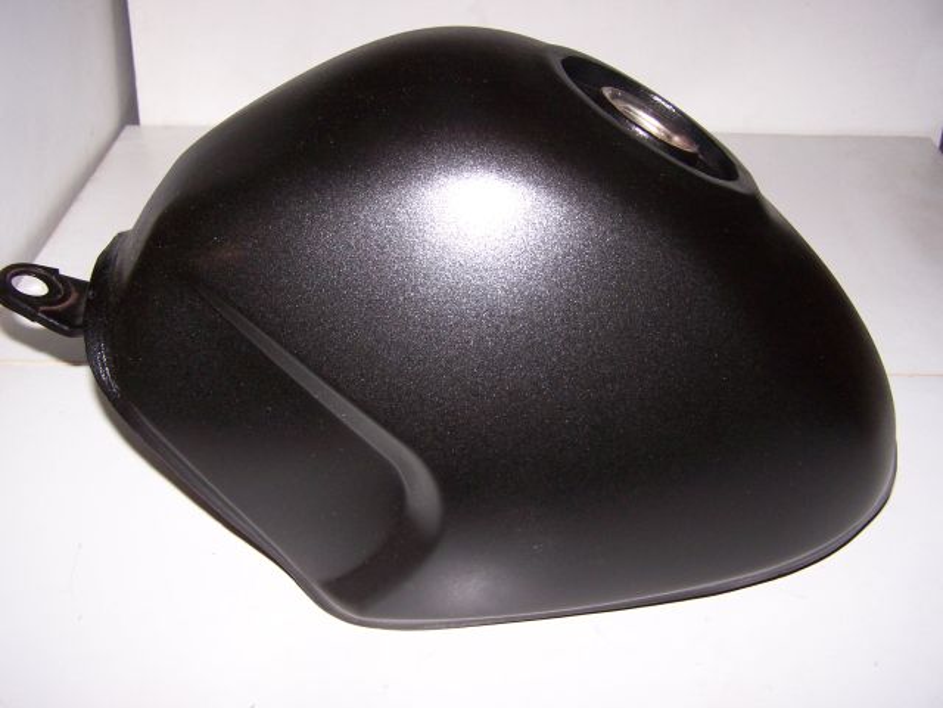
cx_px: 472
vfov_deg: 37.7
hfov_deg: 49.0
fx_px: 1035
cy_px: 354
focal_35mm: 38
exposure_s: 1/60
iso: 140
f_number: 2.8
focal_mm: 6.3
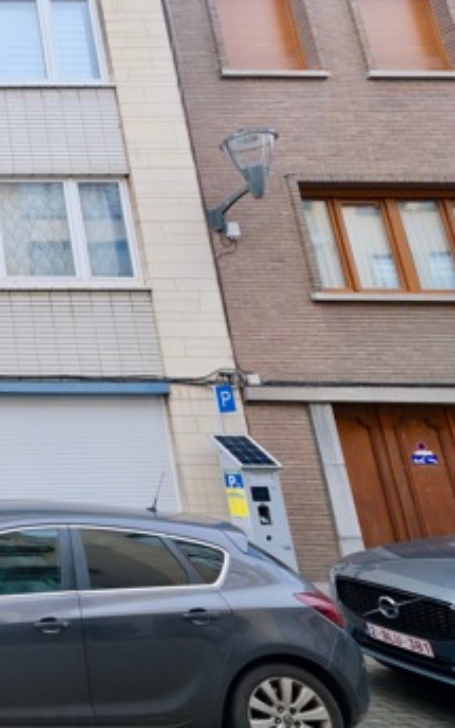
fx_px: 635
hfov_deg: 24.7
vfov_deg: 59.0
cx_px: -298
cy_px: 277
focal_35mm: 32
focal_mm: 10
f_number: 5
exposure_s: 1/90
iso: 320
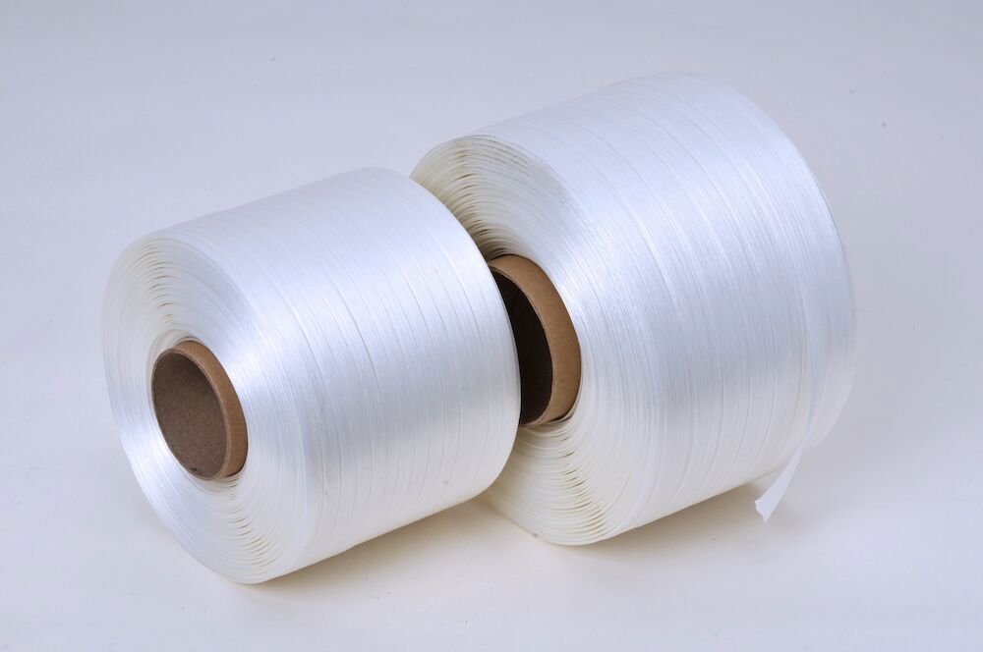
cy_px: 326
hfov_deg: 20.9
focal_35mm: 98
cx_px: 492
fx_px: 2659
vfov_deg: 14.0
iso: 200
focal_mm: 65
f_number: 22
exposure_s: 1/200
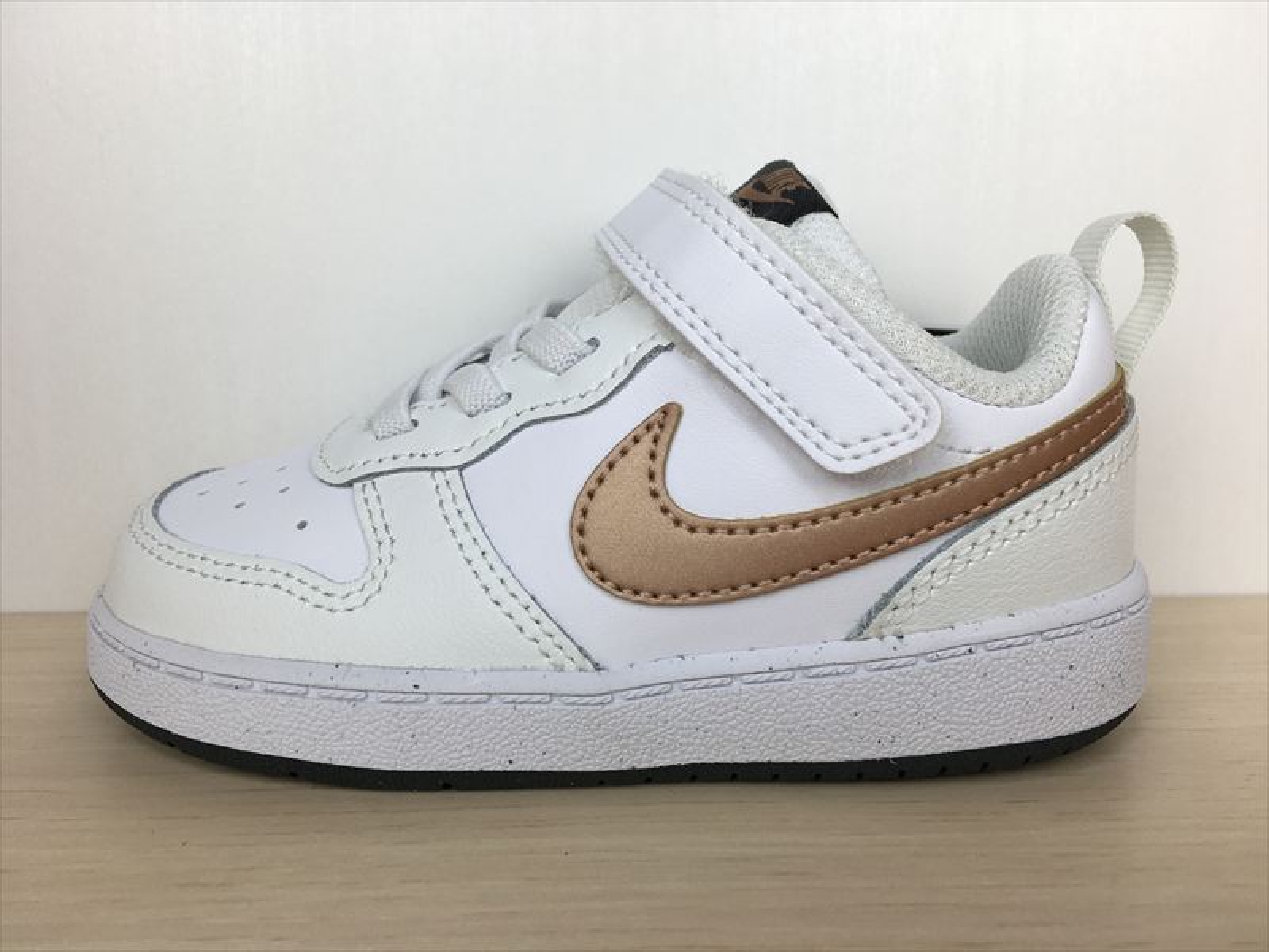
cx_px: 634
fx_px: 1063
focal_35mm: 29
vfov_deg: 48.2
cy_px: 476
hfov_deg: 61.7
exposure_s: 1/132
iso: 25
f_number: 2.2
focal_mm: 4.15
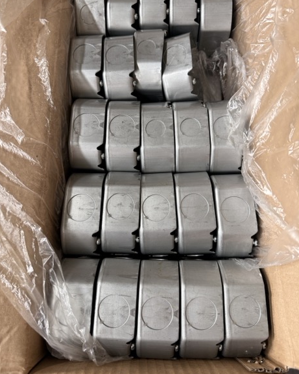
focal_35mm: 26
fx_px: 288
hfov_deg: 54.9
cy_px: 179
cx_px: 147
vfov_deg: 66.0
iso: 200
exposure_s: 1/121
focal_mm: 6.76
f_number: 1.78
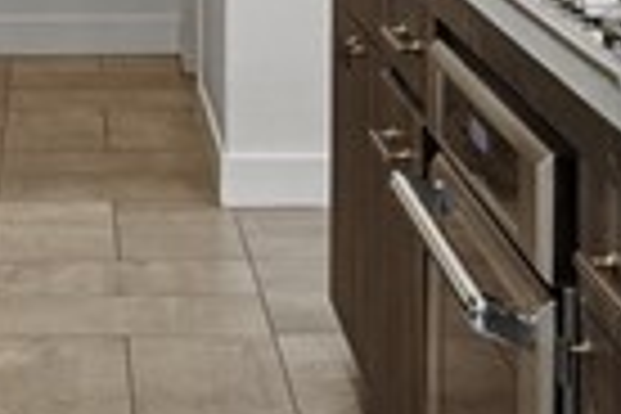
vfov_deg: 10.3
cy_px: -308
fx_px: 2173
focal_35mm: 126
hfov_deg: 16.1
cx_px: 90
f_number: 9
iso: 400
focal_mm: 16
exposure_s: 1/60
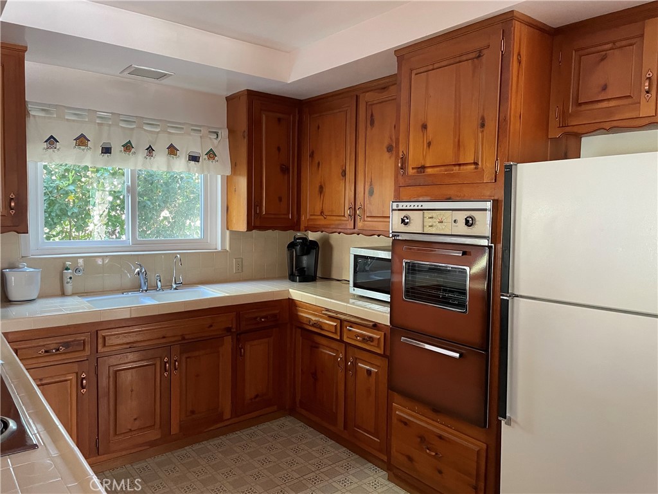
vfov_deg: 53.1
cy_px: 247
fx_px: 494
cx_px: 329
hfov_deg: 67.3
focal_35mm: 26
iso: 400
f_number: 1.6
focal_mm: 4.2
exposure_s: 1/60
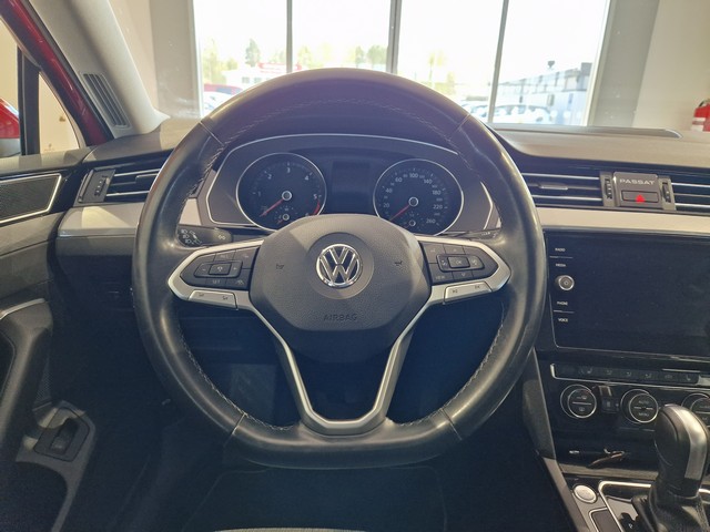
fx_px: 472
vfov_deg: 58.9
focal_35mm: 23
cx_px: 355
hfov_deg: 73.9
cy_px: 266
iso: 250
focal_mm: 5.4
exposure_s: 1/100
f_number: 1.8
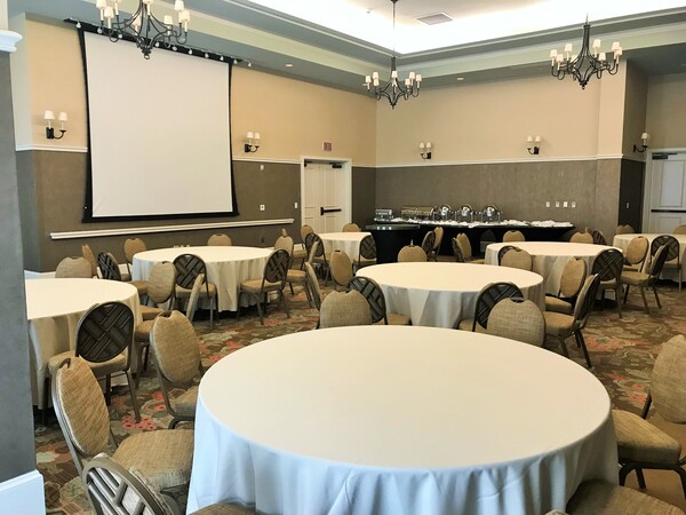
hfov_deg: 63.4
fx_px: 555
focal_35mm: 28
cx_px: 343
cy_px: 258
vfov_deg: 49.7
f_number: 1.8
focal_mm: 3.99
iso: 40
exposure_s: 1/15
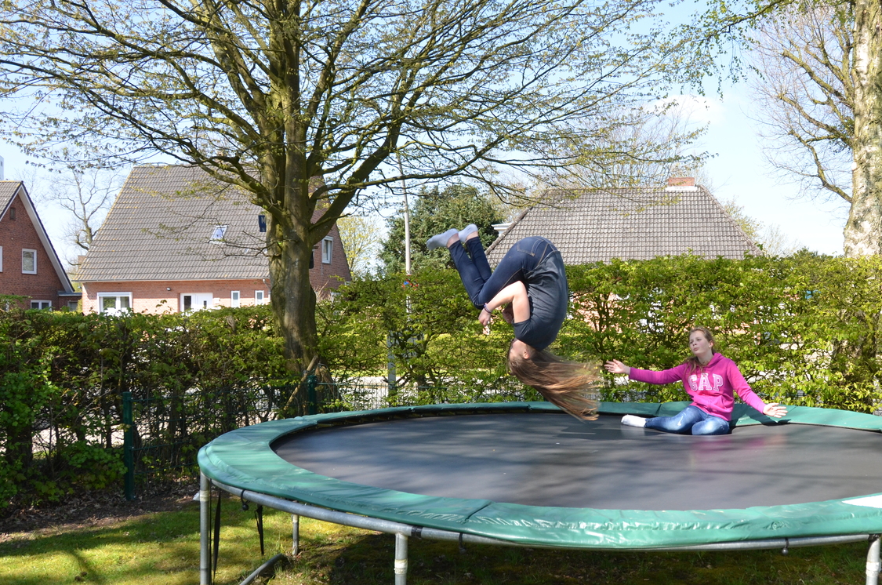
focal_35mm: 36
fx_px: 880
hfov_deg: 52.5
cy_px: 304
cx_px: 564
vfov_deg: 36.7
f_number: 4
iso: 400
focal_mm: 18
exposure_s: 1/1000
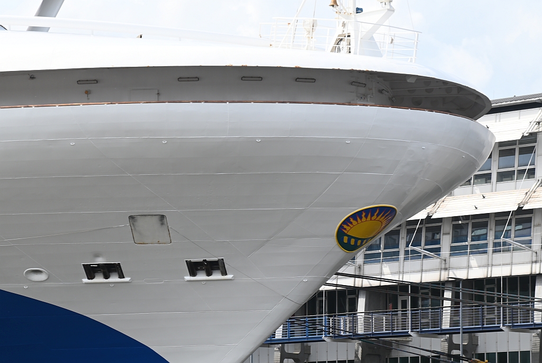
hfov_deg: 17.0
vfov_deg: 11.4
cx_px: 271
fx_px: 1808
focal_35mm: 120
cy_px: 182
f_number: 5
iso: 100
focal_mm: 120
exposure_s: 1/320
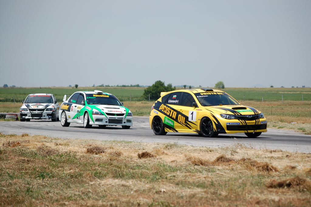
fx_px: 1321
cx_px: 156
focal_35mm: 153
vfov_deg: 9.0
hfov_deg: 13.4
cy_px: 104
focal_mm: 102
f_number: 5
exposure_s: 1/1250
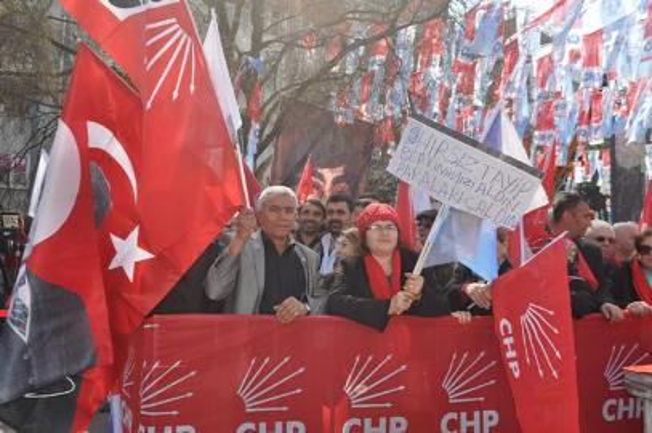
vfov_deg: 39.8
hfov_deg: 57.3
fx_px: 597
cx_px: 326
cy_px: 216
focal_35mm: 33
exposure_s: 1/200
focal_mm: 22
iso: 200
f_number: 9
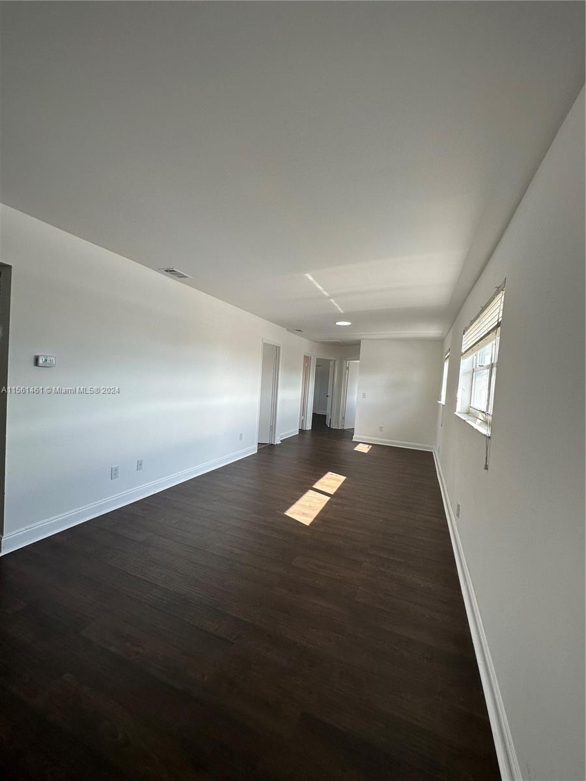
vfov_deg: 102.1
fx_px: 316
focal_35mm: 14
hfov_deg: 85.7
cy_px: 390
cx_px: 293
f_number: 2.2
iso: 50
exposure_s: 1/120
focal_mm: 2.22
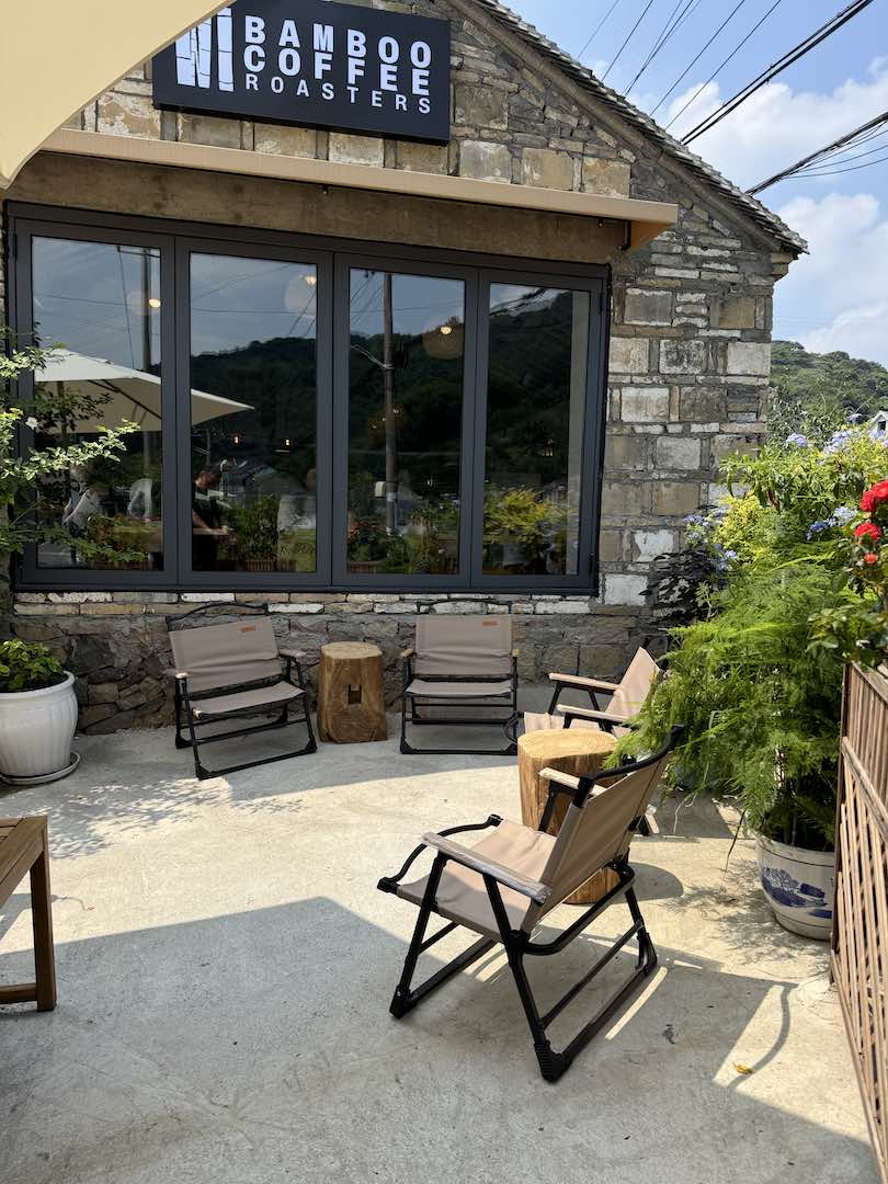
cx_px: 444
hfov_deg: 56.8
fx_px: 821
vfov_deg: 71.6
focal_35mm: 24
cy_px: 592
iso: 80
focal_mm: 6.76
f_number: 1.78
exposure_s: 1/2833
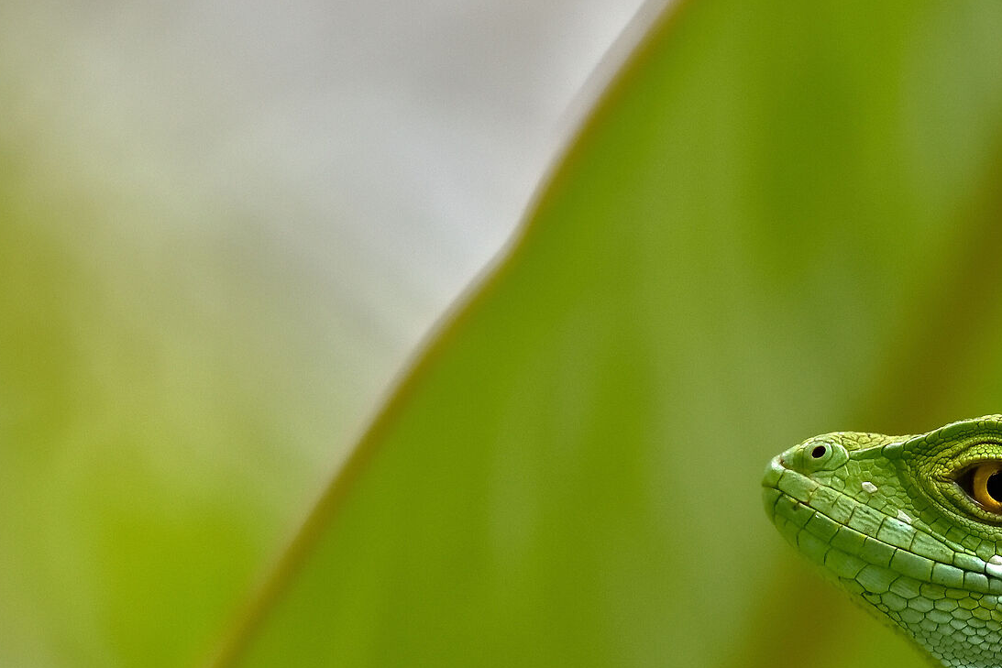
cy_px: 482
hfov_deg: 1.6
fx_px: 36687
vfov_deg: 1.0
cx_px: 976
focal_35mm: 1318
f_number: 6.3
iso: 2500
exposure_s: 1/500
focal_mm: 600
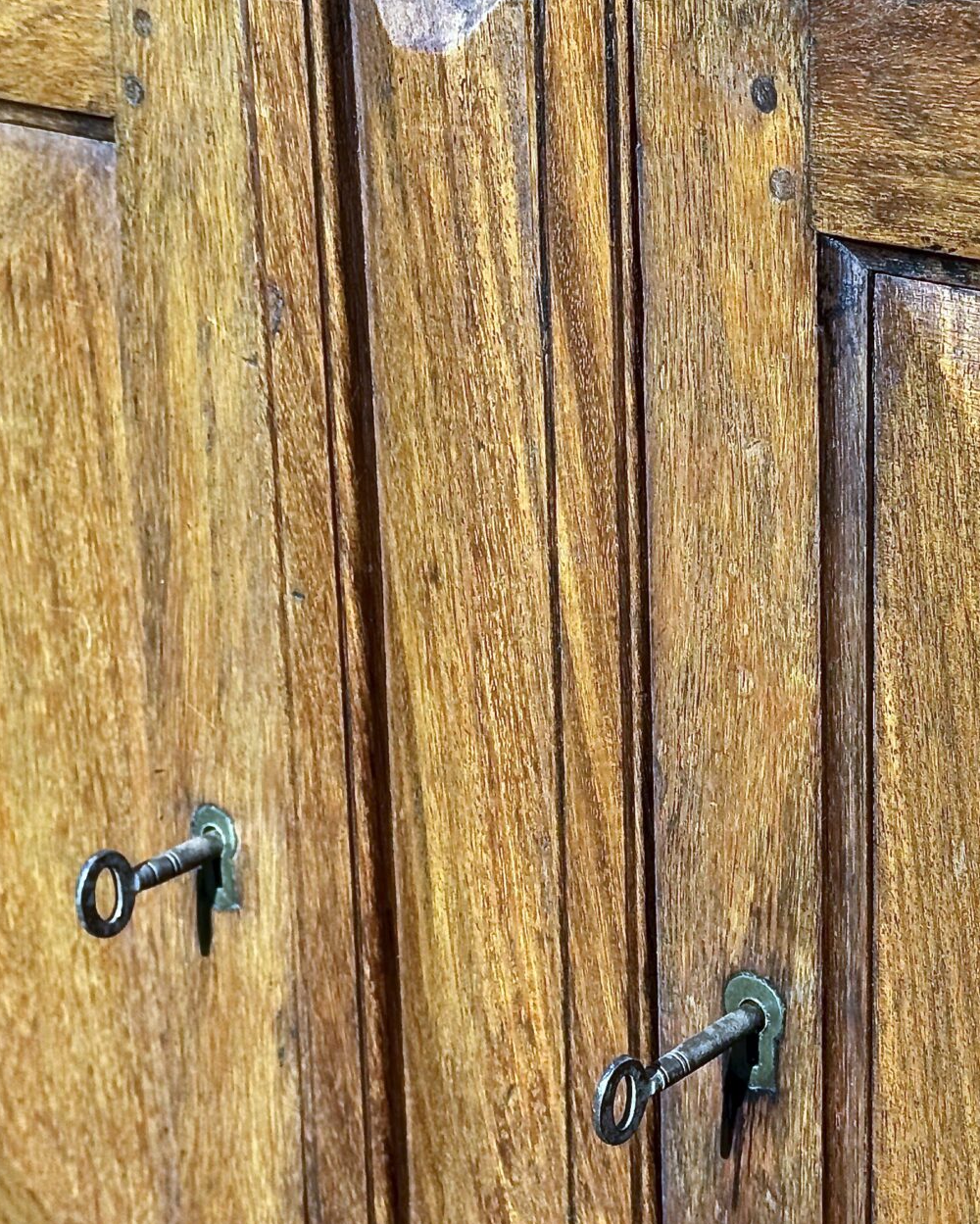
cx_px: 622
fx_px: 3479
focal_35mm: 96
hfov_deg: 16.0
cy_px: 735
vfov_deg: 19.9
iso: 64
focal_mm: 6.76
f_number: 1.78
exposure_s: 1/1770
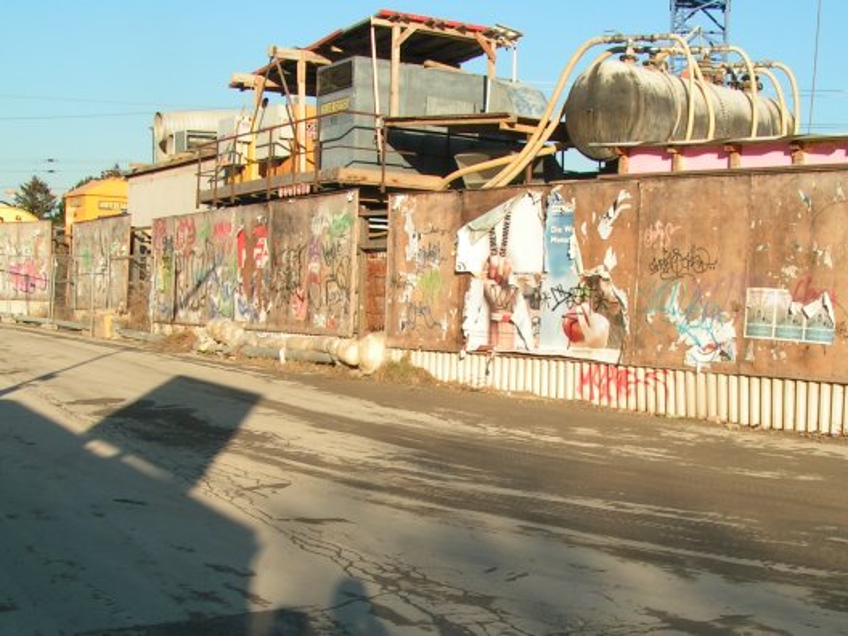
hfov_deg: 49.0
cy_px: 318
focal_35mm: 38
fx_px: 931
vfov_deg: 37.7
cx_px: 424
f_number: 5.6
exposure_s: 1/250
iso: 50
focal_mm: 5.8
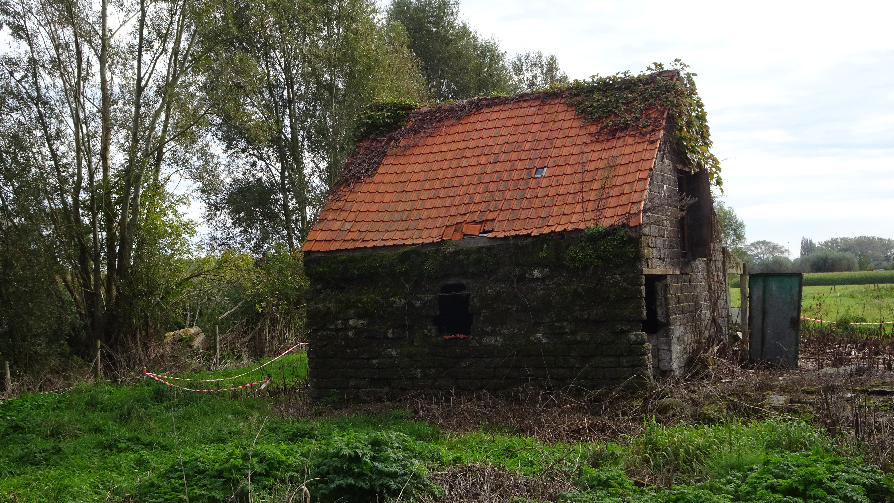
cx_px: 436
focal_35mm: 42
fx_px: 996
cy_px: 226
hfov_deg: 48.4
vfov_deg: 28.3
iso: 80
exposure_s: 1/250
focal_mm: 6.37
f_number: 4
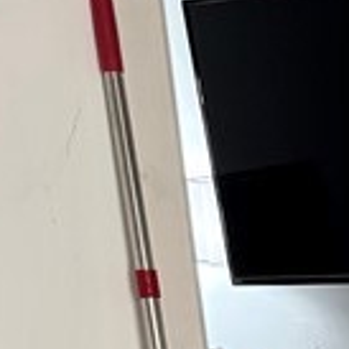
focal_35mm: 158
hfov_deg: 9.4
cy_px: 838
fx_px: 1802
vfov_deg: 9.8
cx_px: 940
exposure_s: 1/60
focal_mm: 6.76
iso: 200
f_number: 1.78
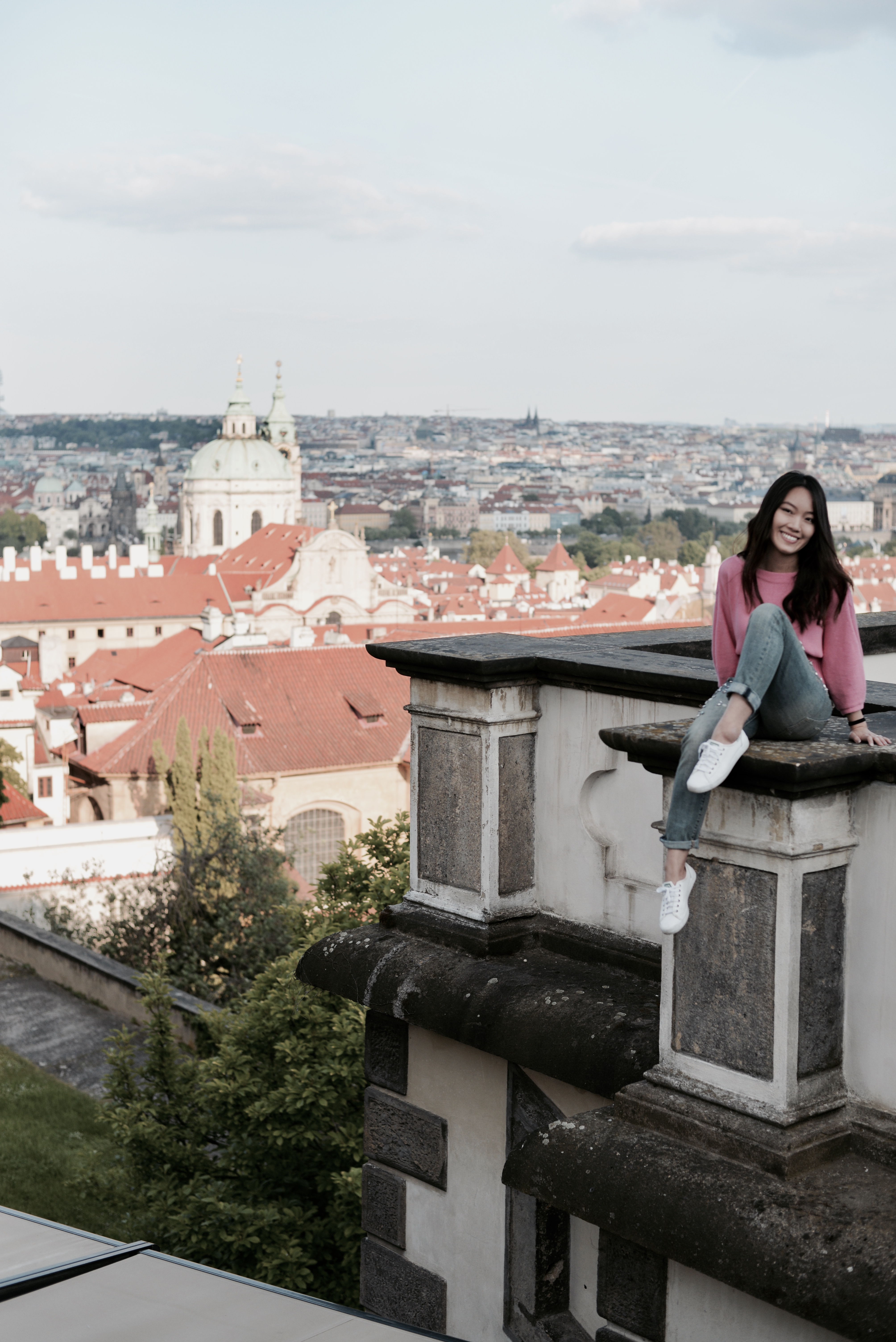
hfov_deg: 27.0
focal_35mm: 50
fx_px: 1865
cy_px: 671
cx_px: 448
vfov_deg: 39.6
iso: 500
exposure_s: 1/4000
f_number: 1.8
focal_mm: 50
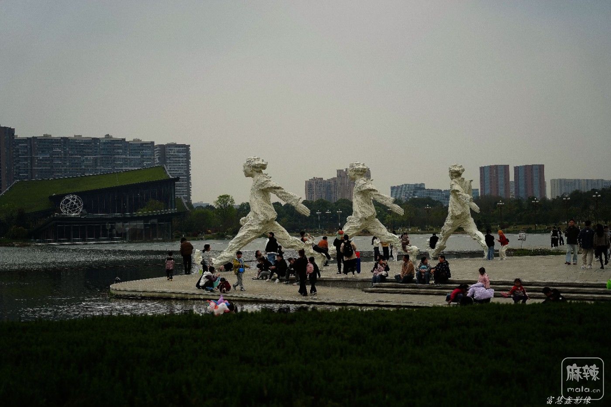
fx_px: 1086
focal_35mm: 64
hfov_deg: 31.4
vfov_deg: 21.2
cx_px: 306
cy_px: 204
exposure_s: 1/400
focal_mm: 64
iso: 250
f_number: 4.5
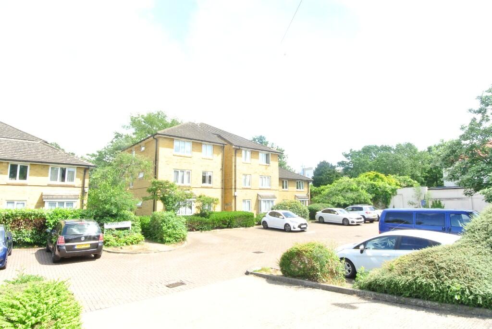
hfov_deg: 86.8
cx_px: 246
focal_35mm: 19
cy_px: 164
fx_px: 260
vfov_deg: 64.7
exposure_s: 1/60
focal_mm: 7.3
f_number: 16
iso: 400
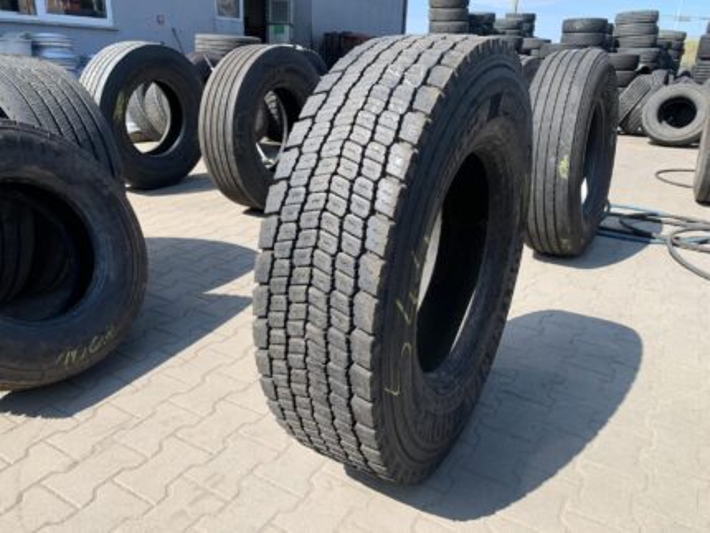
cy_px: 266
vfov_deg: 53.1
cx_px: 355
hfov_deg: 67.3
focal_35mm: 26
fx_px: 534
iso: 25
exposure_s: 1/894
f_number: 1.8
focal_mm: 4.25
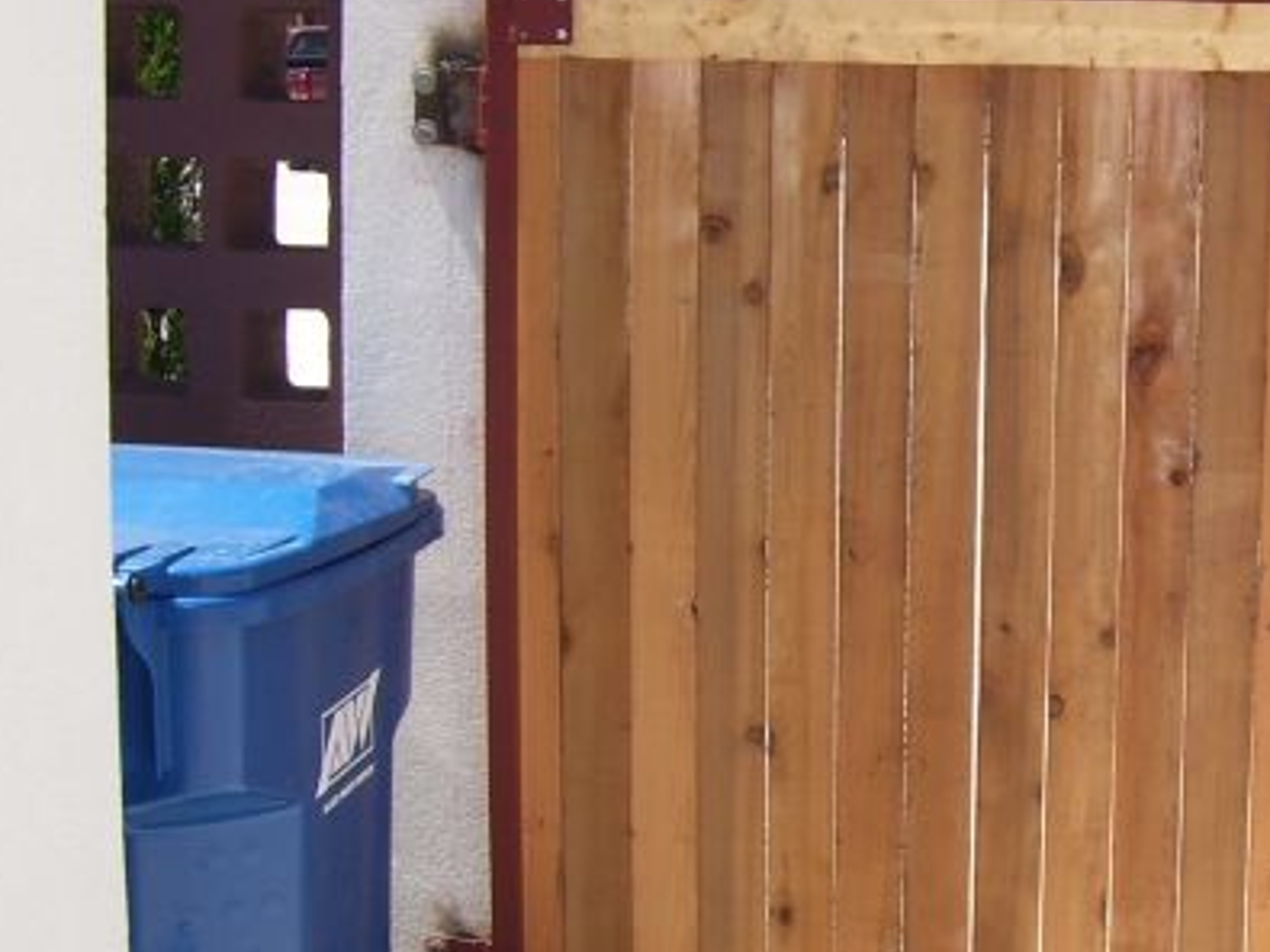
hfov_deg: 26.0
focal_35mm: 73
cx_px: 1084
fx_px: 2677
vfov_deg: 20.2
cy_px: 450
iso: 80
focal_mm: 6
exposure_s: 1/350
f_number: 4.8
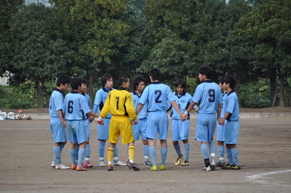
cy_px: 96
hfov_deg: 7.6
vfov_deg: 5.1
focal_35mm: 270
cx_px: 146
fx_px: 2179
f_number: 5.6
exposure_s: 1/1250
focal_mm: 180
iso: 400
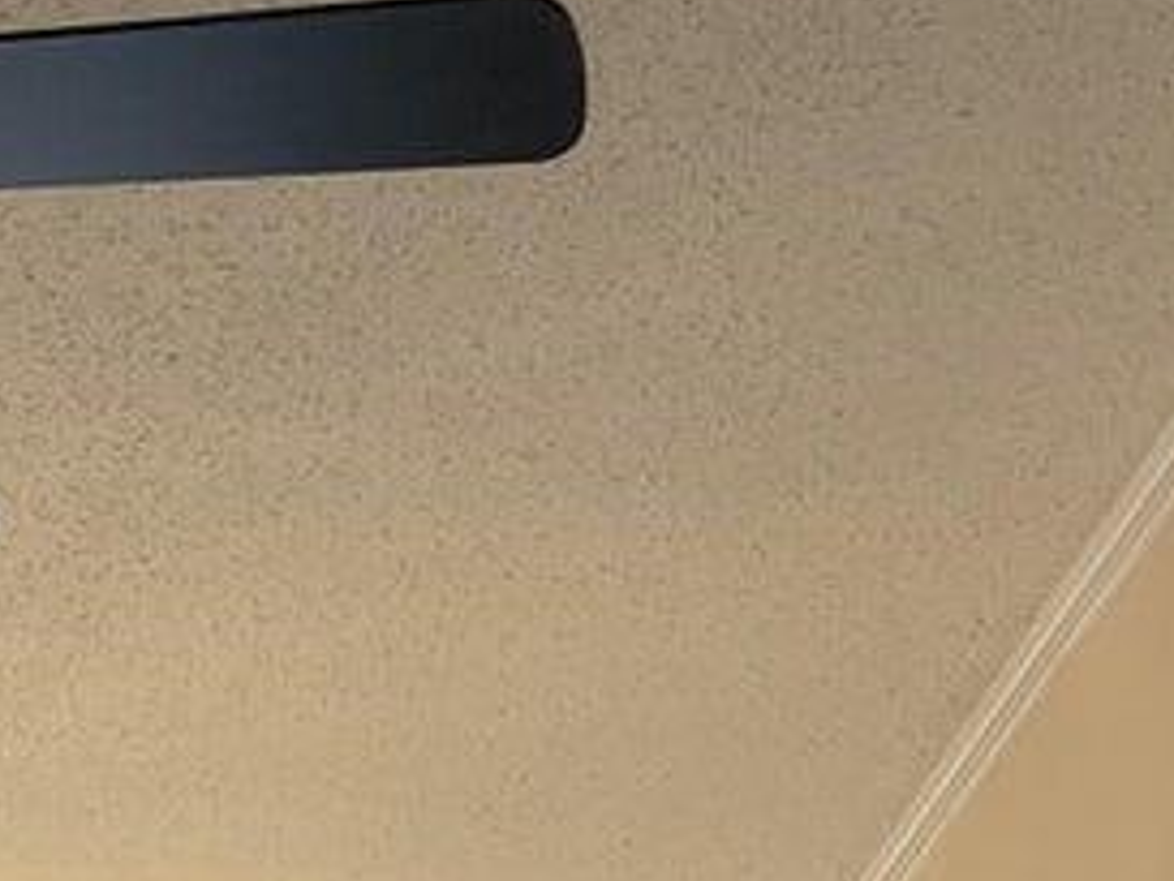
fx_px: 4241
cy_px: 1925
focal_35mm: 125
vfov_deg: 10.6
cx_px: -247
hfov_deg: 15.2
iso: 100
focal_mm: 5.1
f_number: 1.6
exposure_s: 1/120
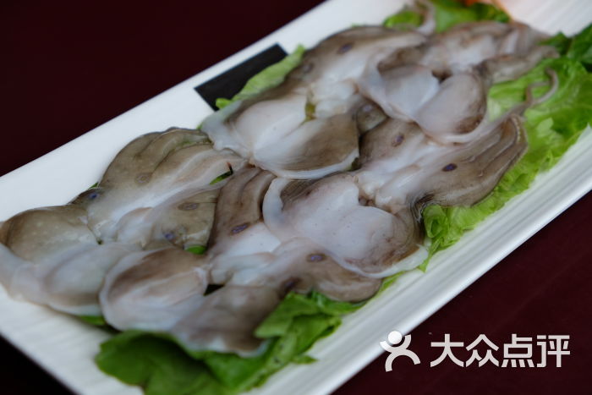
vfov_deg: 16.5
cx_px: 296
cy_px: 198
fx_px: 1365
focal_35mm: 83
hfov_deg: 24.5
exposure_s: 1/640
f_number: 4.5
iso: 200
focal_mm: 55
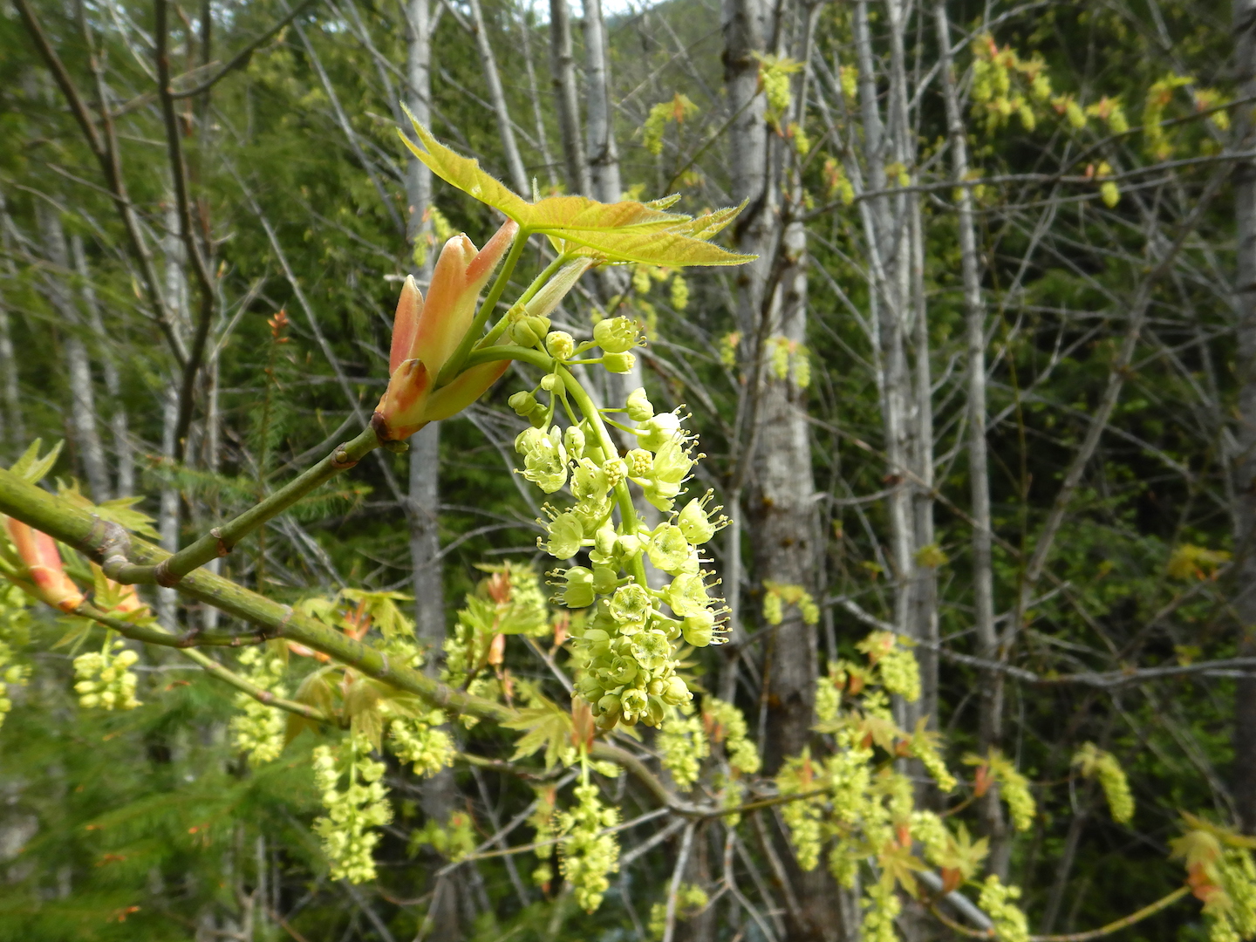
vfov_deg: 56.8
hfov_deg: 71.6
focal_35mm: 24
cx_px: 628
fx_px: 871
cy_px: 471
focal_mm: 4.3
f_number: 2.8
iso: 125
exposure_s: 1/640
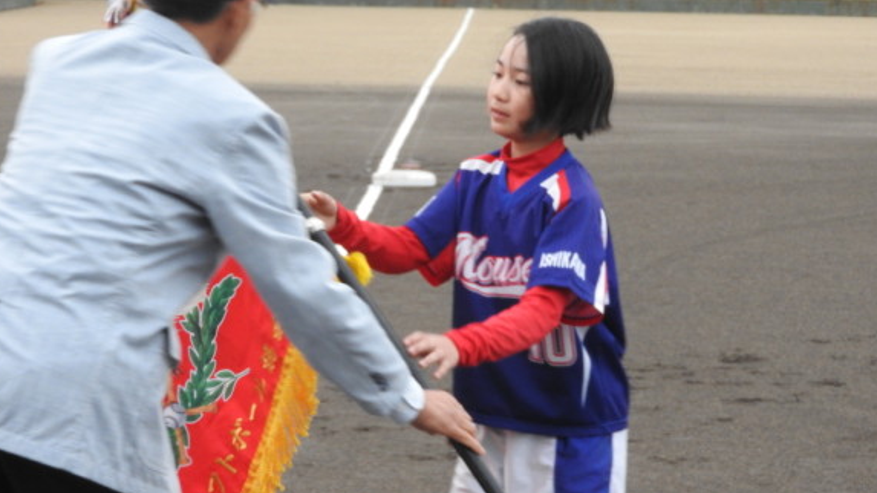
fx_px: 3580
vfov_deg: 7.9
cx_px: 436
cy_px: 220
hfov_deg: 14.0
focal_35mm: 154
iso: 360
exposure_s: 1/60
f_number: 5
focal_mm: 24.2
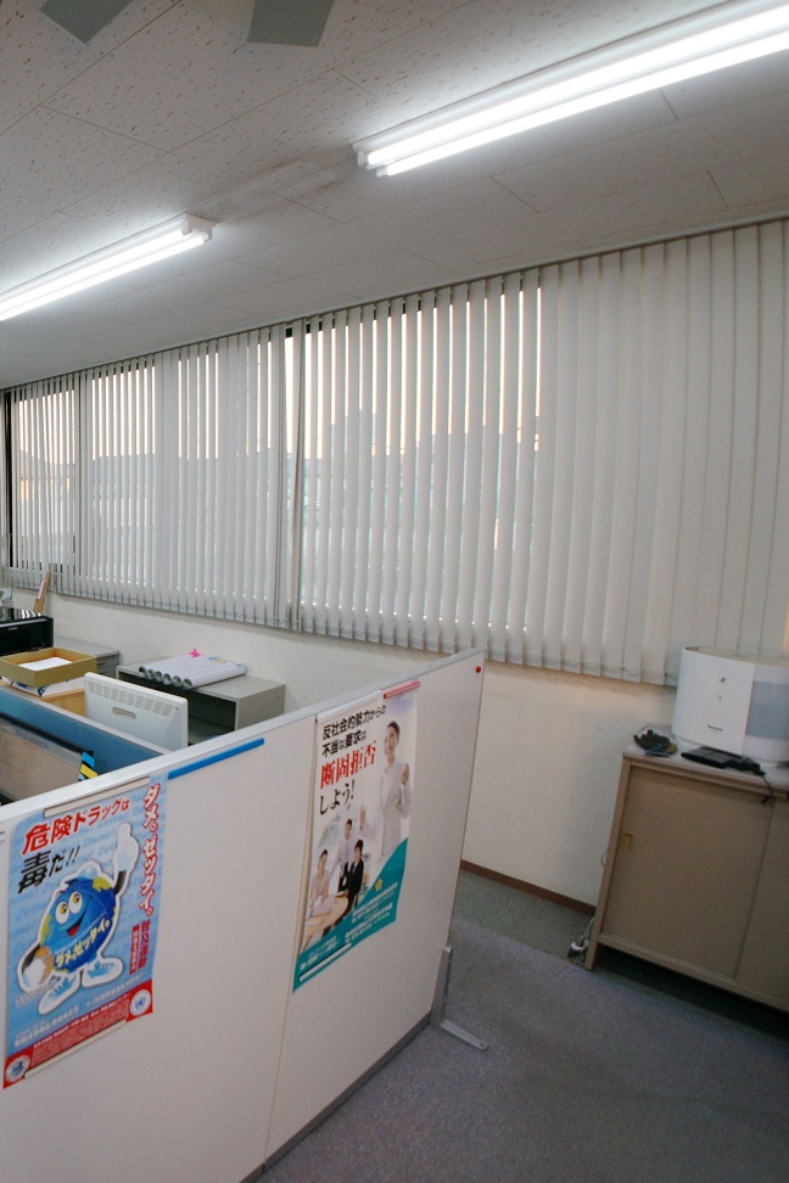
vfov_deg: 51.9
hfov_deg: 31.7
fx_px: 1216
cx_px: -83
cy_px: 589
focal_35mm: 37
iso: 200
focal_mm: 16
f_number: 4
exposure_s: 1/60
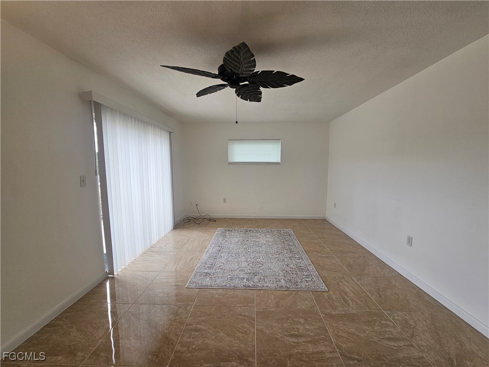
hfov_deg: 106.2
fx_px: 184
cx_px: 244
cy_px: 184
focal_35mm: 13
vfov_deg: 89.9
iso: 50
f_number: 2.2
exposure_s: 1/212
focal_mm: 2.2
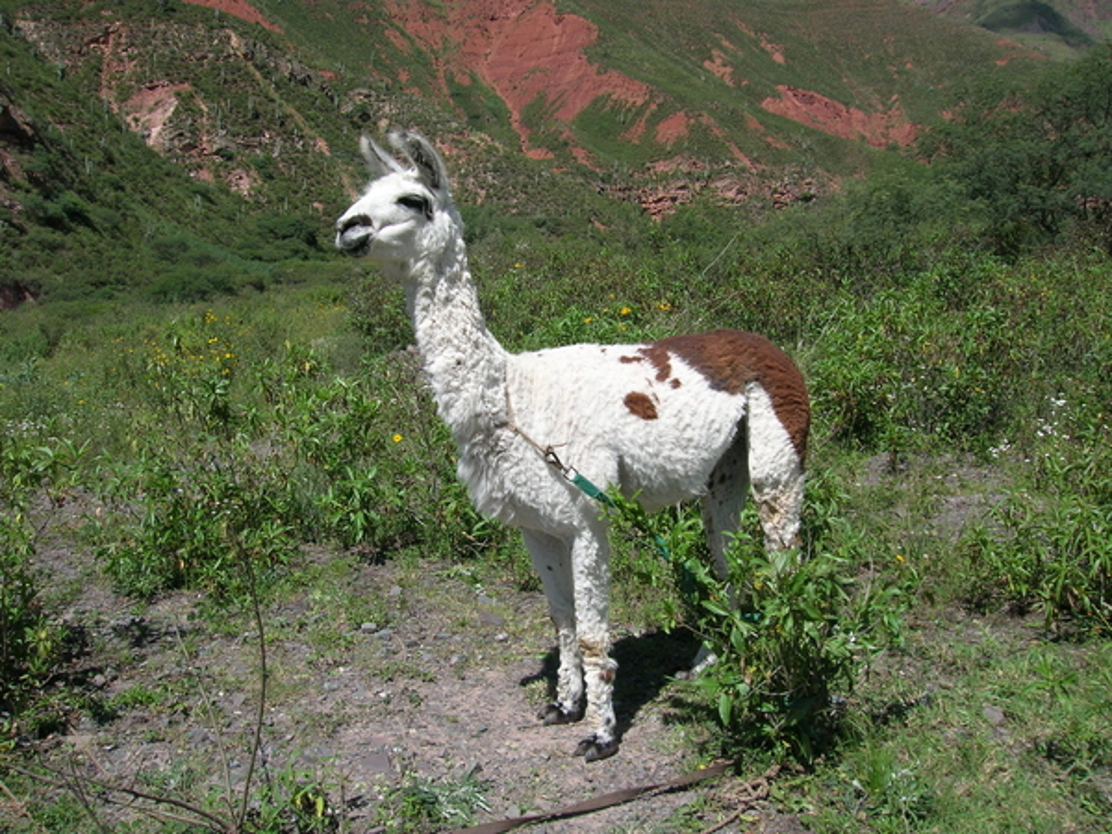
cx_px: 556
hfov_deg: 54.0
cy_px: 417
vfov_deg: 41.8
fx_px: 1092
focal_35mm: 34
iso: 50
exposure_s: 1/430
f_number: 4.9
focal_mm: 5.7
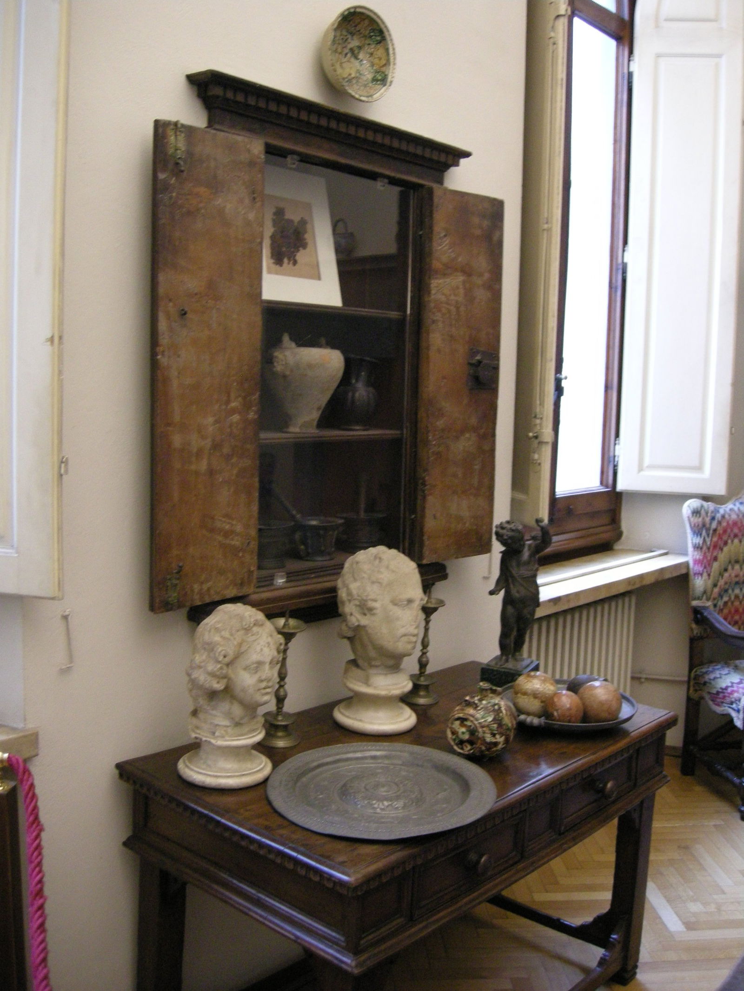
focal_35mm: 36
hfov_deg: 39.7
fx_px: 1032
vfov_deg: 51.4
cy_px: 496
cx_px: 372
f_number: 2.7
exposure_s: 1/17
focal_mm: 7.5
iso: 400
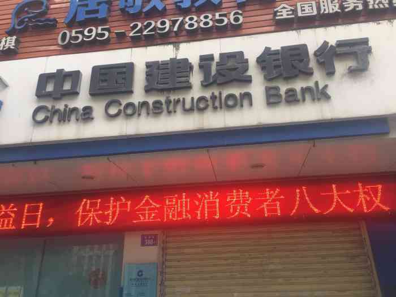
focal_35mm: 29
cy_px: 148
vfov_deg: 48.2
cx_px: 198
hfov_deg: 61.7
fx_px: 332
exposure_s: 1/100
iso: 32
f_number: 2.2
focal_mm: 4.15
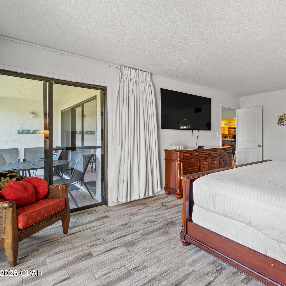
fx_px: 187
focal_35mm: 20
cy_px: 137
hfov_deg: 69.6
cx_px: 217
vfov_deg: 74.8
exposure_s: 1/6
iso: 400
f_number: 8
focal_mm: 10
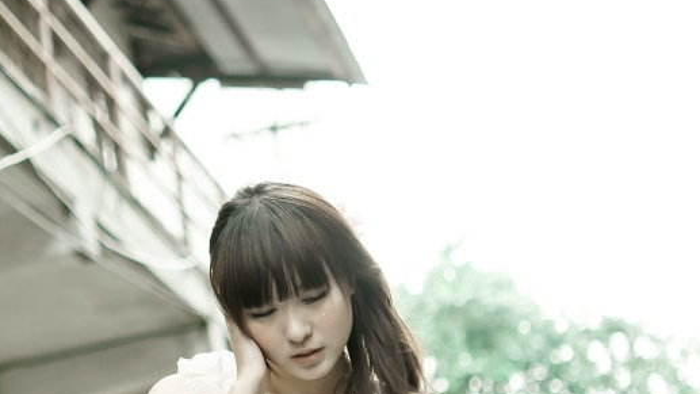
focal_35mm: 164
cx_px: 100
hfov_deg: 13.0
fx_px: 3045
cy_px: 297
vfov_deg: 7.4
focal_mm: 60
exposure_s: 1/400
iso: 200
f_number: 2.8
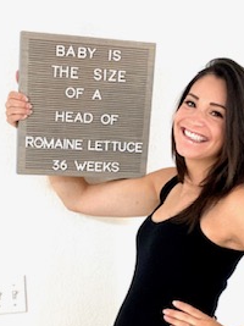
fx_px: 677
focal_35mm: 72
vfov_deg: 26.4
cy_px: 275
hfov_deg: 20.4
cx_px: 104
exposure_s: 1/60
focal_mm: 2.71
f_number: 2.2
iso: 100
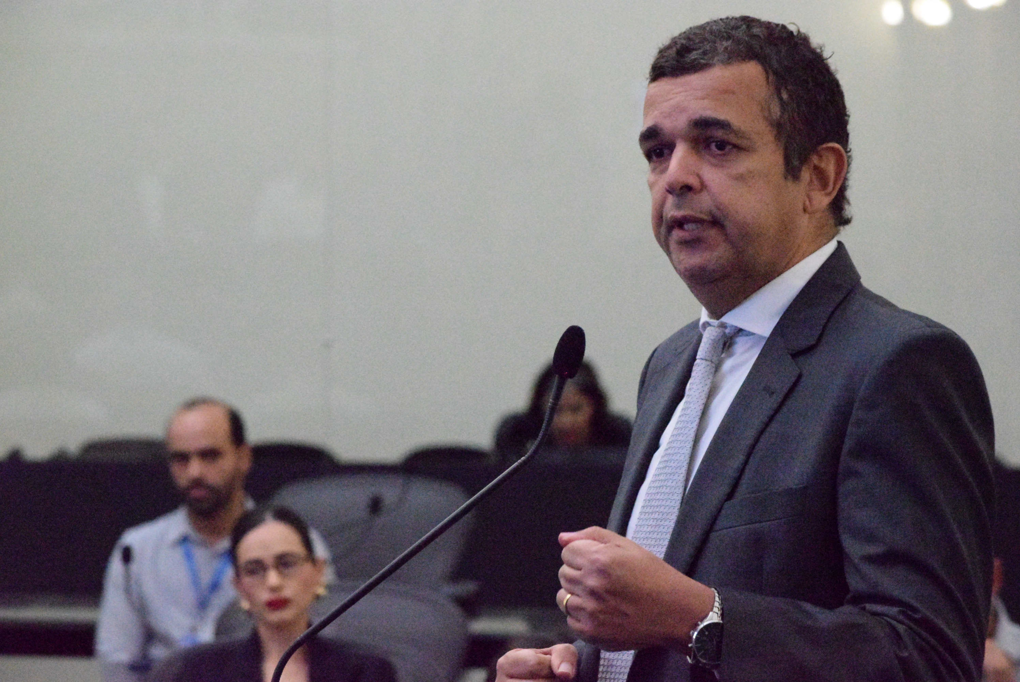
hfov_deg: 11.0
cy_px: 341
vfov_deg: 7.3
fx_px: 5316
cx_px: 510
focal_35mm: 188
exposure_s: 1/400
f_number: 8
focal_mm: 125
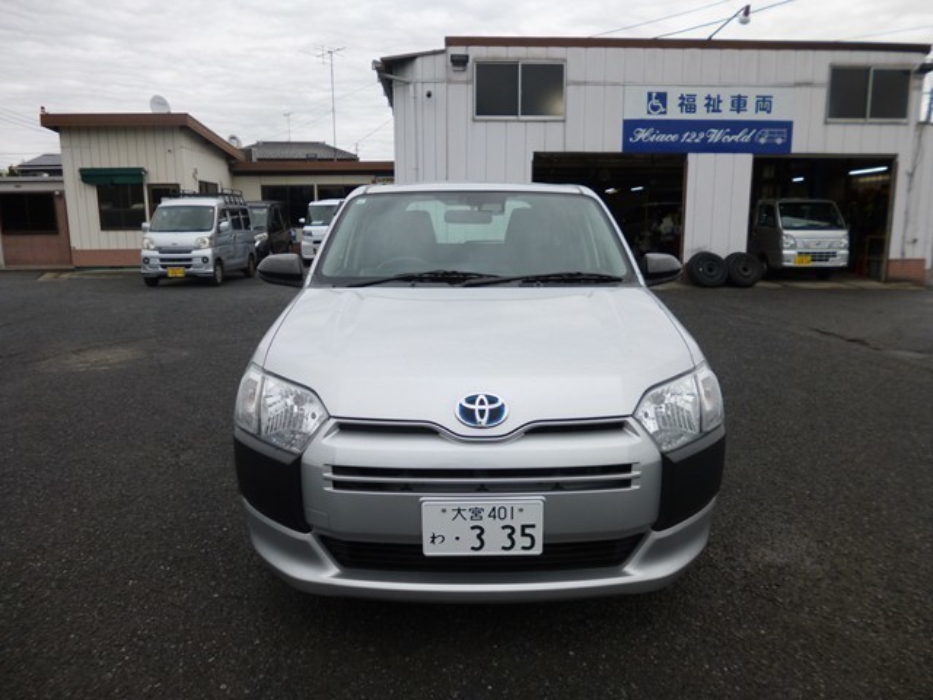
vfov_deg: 56.8
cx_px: 466
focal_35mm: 24
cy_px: 350
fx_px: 647
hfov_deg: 71.6
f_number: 2.8
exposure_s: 1/250
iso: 100
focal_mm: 4.3
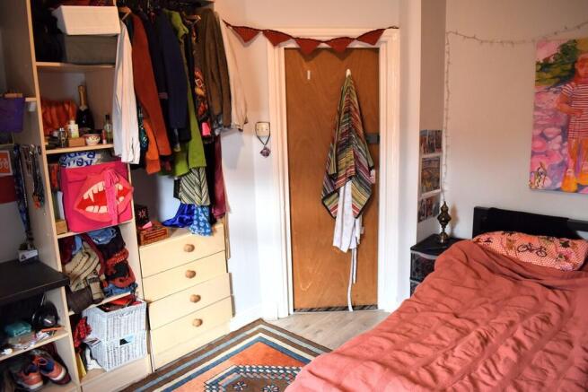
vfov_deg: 48.0
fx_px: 441
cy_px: 196
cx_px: 294
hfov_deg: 67.4
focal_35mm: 27
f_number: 4
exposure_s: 1/60
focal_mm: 18
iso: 560
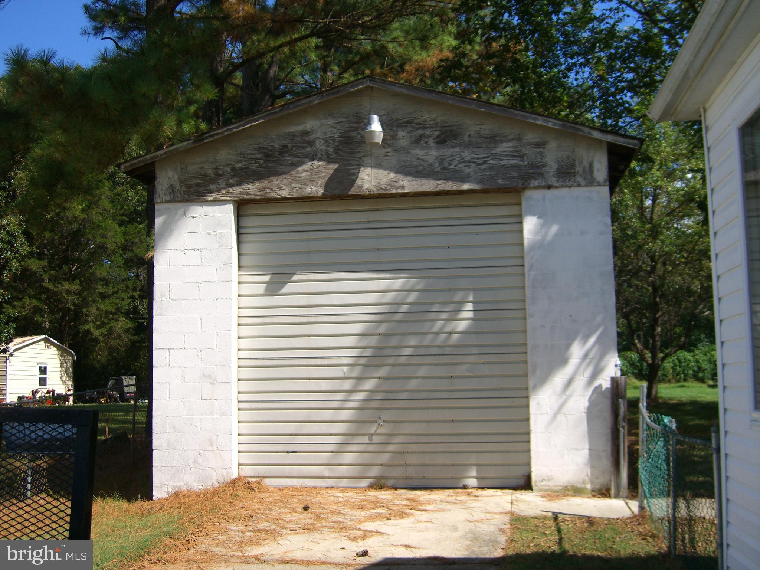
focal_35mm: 38
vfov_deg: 37.7
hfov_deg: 49.0
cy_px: 285
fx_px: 834
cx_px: 380
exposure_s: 1/1000
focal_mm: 7.9
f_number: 2.8
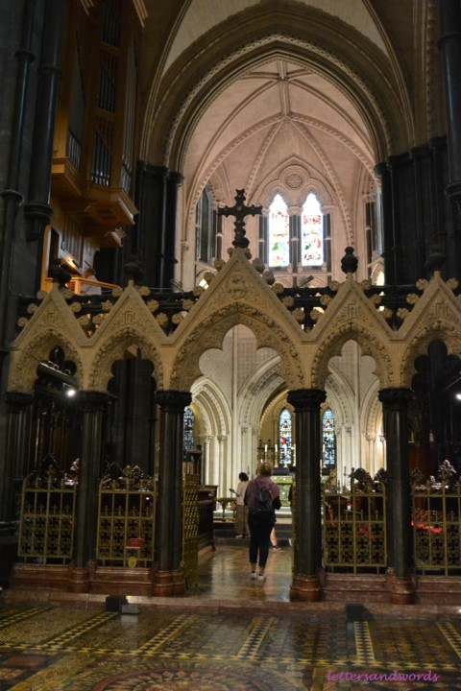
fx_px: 691
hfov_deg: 36.9
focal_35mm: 36
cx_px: 230
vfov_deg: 53.1
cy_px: 346
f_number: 3.8
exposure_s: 1/40
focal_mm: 24
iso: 3200
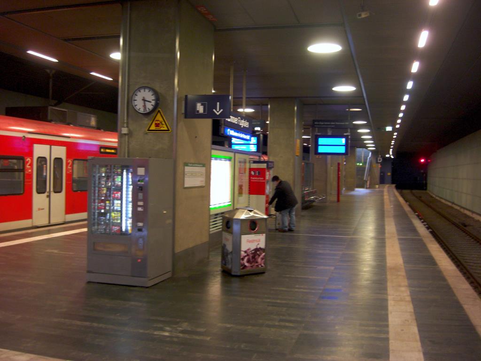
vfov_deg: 37.7
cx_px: 240
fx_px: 528
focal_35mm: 38
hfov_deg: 49.0
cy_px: 180
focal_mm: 7.9
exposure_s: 1/10
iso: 200
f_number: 2.8
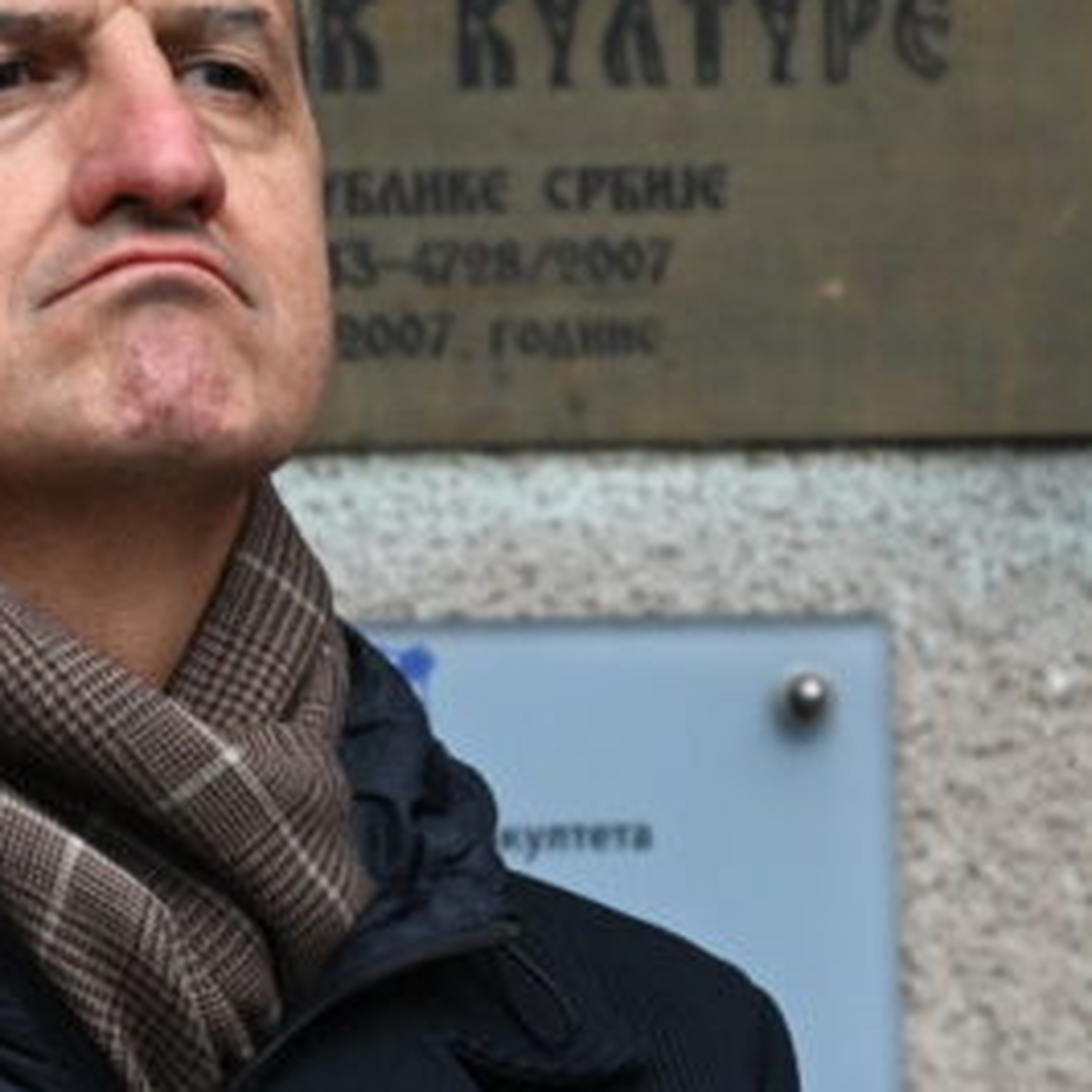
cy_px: 659
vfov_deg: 1.8
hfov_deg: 1.8
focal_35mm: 981
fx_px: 35012
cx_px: 29
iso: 1000
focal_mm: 200
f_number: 4
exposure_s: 1/320
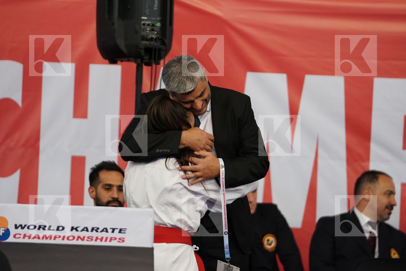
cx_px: 203
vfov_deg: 5.0
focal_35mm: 276
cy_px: 136
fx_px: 3112
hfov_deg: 7.5
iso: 2000
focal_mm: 184
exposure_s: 1/1000
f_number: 2.8
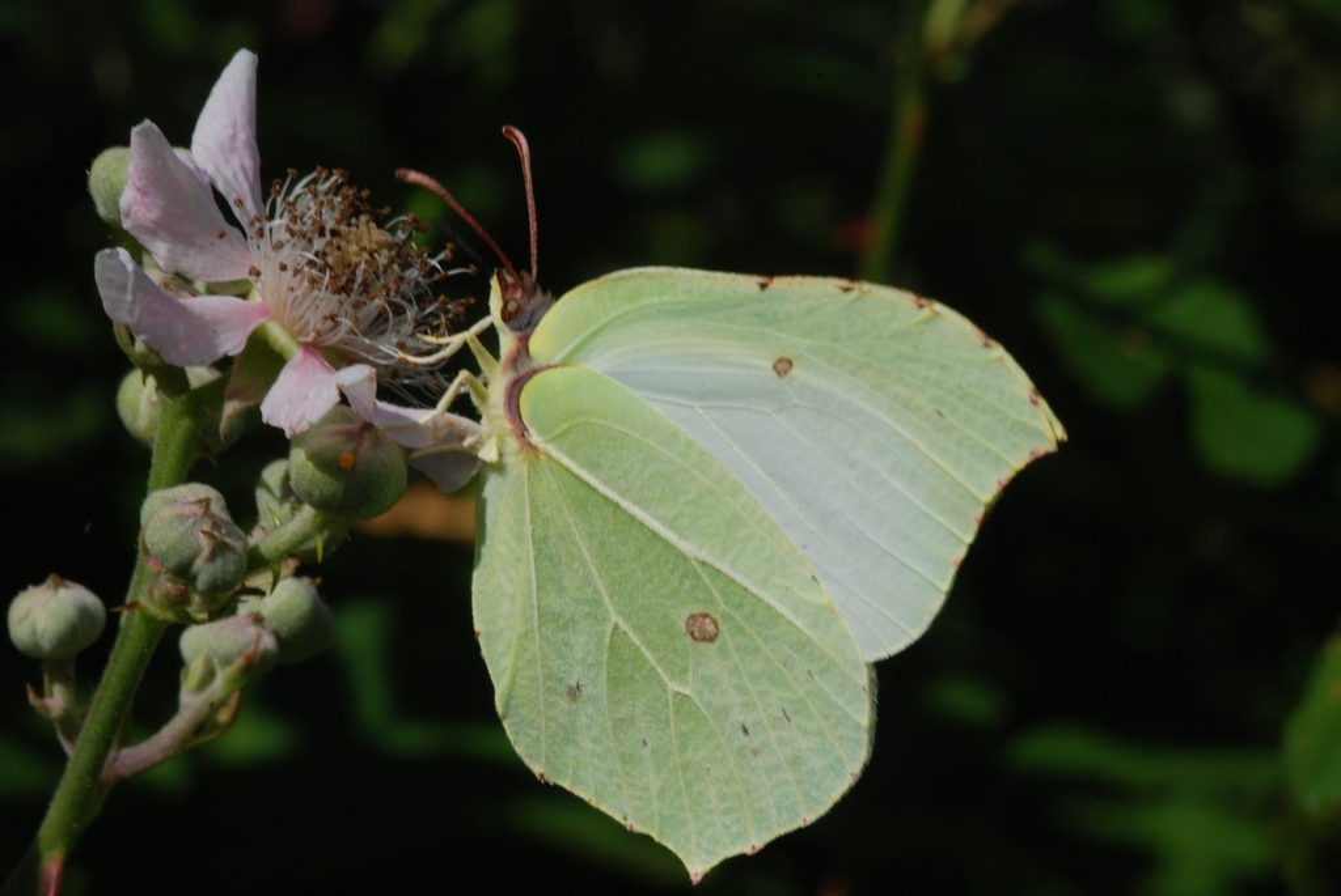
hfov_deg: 13.0
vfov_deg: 8.7
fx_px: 5873
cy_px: 448
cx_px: 670
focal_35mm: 158
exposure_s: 1/60
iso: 200
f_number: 22
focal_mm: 105
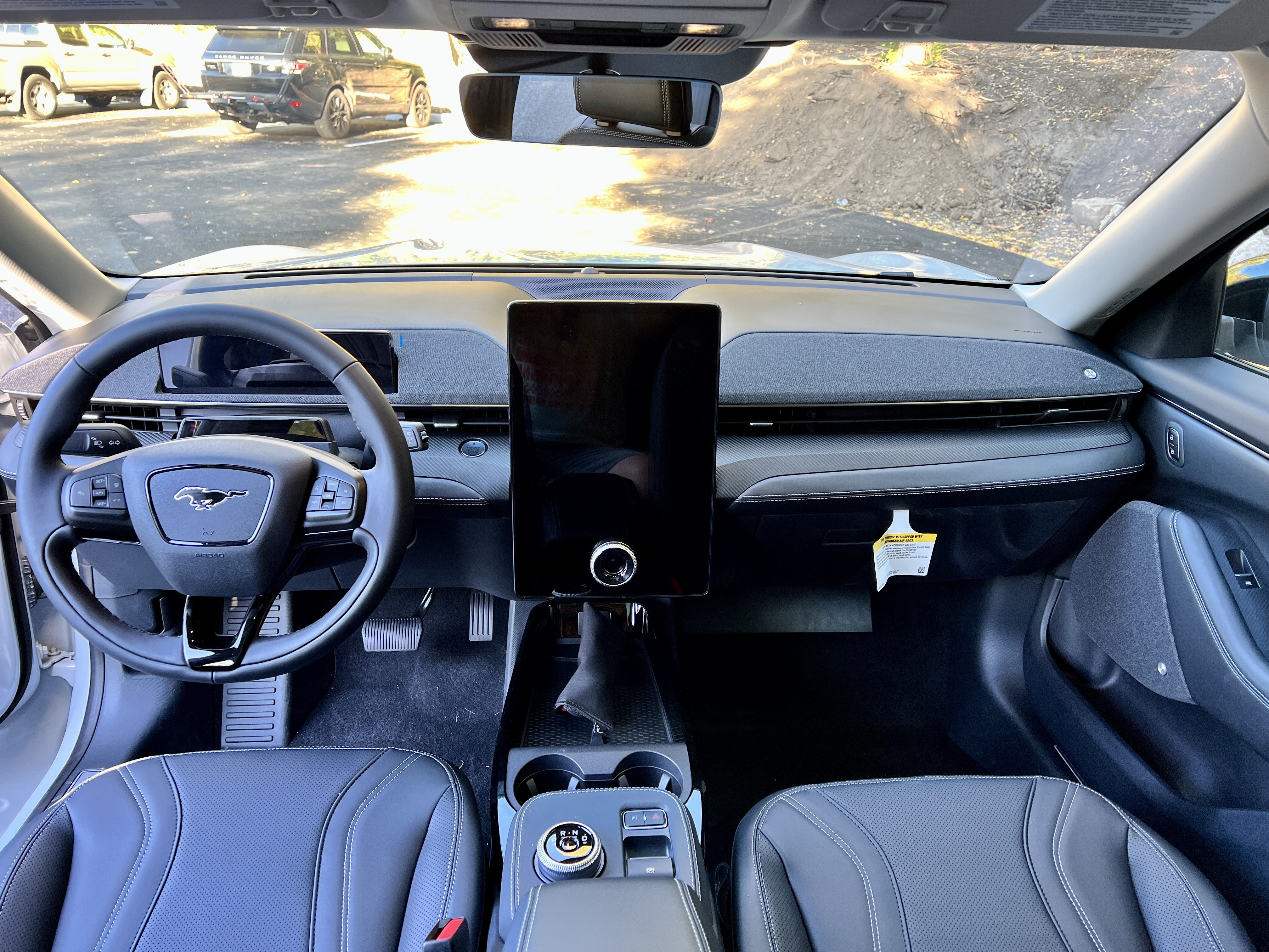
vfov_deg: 53.1
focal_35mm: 26
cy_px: 476
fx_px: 953
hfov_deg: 67.3
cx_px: 634
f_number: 1.5
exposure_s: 1/68
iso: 64
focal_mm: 5.7
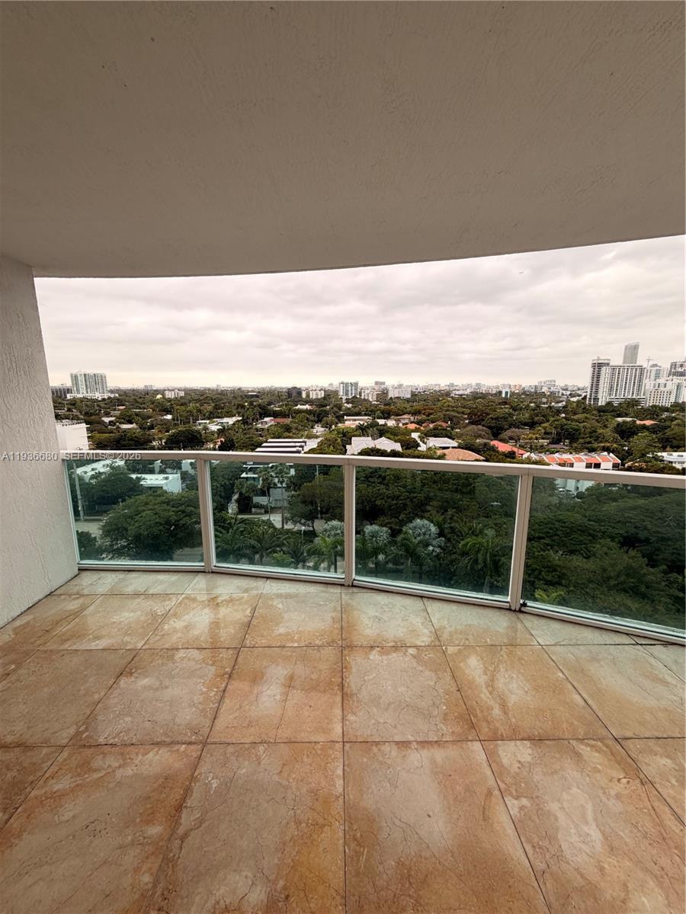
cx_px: 343
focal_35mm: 14
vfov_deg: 102.1
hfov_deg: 85.7
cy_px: 457
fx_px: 370
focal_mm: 2.22
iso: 40
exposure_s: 1/250
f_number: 2.2
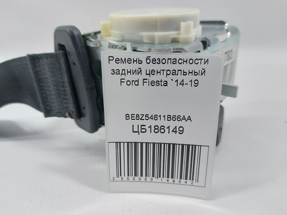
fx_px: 199
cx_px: 144
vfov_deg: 56.8
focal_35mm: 24
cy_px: 108
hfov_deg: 71.6
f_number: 1.8
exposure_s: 1/50
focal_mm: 5.23
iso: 80
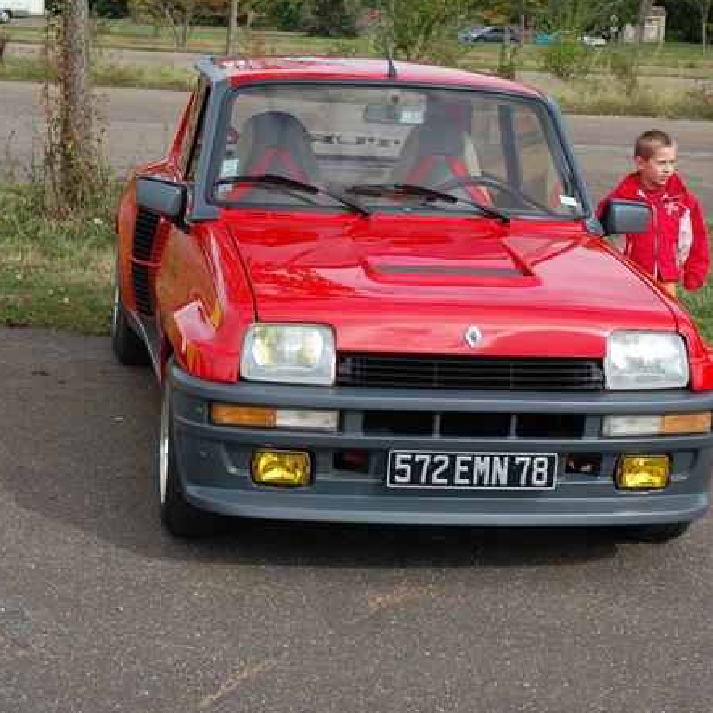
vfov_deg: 23.8
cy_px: 337
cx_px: 330
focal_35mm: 73
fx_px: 1694
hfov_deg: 23.8
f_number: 8
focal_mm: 35
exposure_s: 1/250
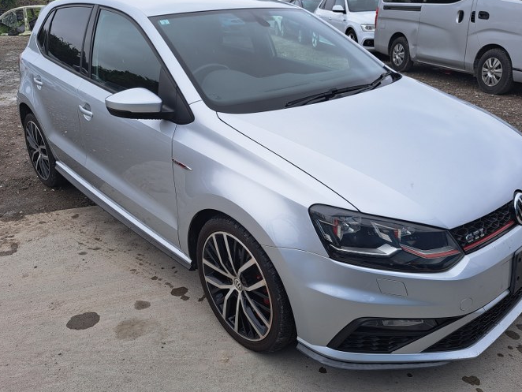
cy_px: 171
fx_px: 437
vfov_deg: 48.1
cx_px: 282
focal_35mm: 29
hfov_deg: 61.6
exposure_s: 1/259
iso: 50
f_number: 1.8
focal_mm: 5.23
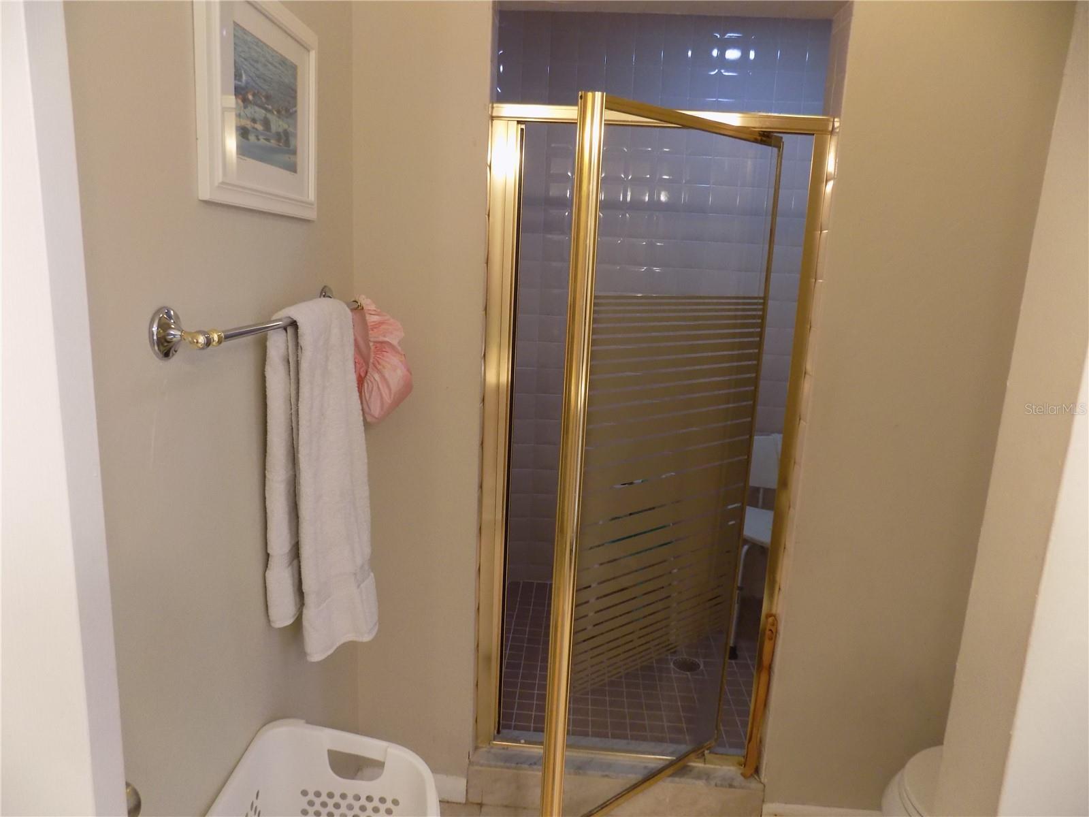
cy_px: 408
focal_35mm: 23
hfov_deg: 73.9
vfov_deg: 58.9
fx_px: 724
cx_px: 544
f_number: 3.1
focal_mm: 4
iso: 200
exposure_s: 1/30
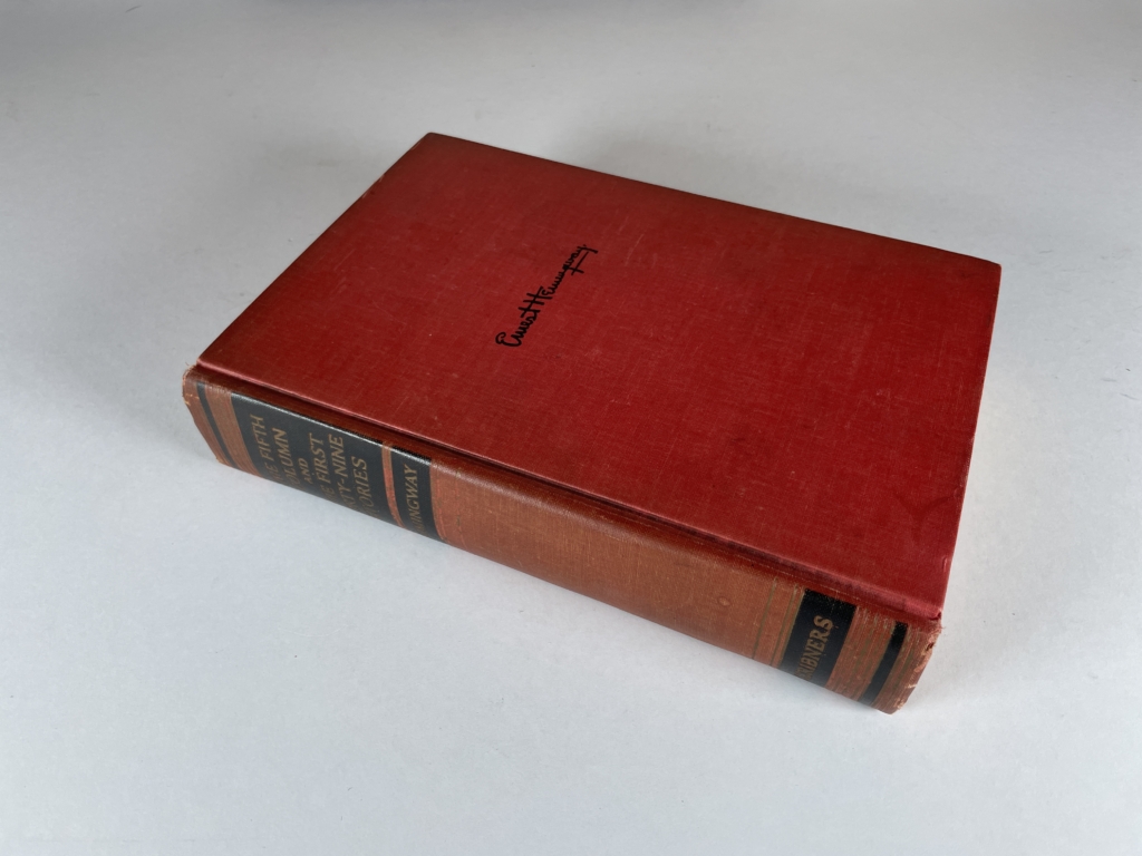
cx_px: 571
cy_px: 428
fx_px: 858
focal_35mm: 26
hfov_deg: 67.3
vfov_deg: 53.1
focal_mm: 4.2
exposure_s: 1/100
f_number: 1.6
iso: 50
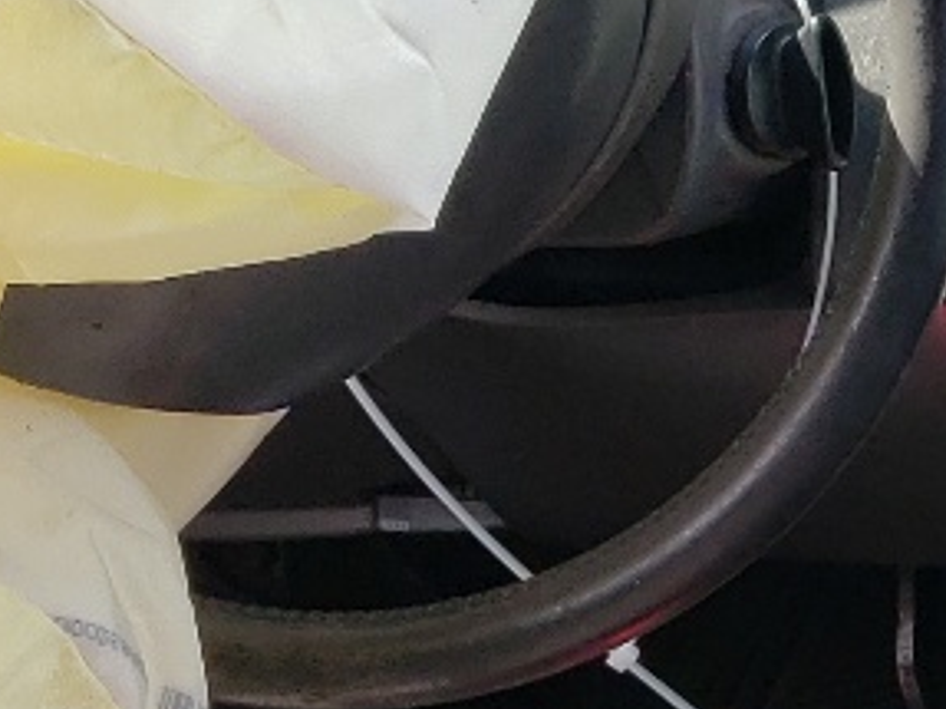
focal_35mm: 145
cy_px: 732
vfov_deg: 10.1
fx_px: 3961
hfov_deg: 12.4
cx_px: 1747
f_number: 1.5
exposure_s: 1/526
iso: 50
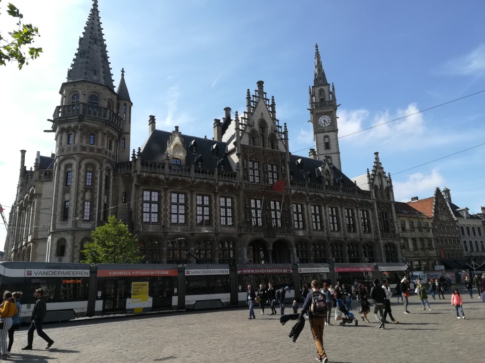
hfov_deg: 67.3
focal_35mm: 26
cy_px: 182
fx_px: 364
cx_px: 242
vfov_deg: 53.1
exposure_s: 1/911
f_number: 2.2
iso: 50
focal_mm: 3.83
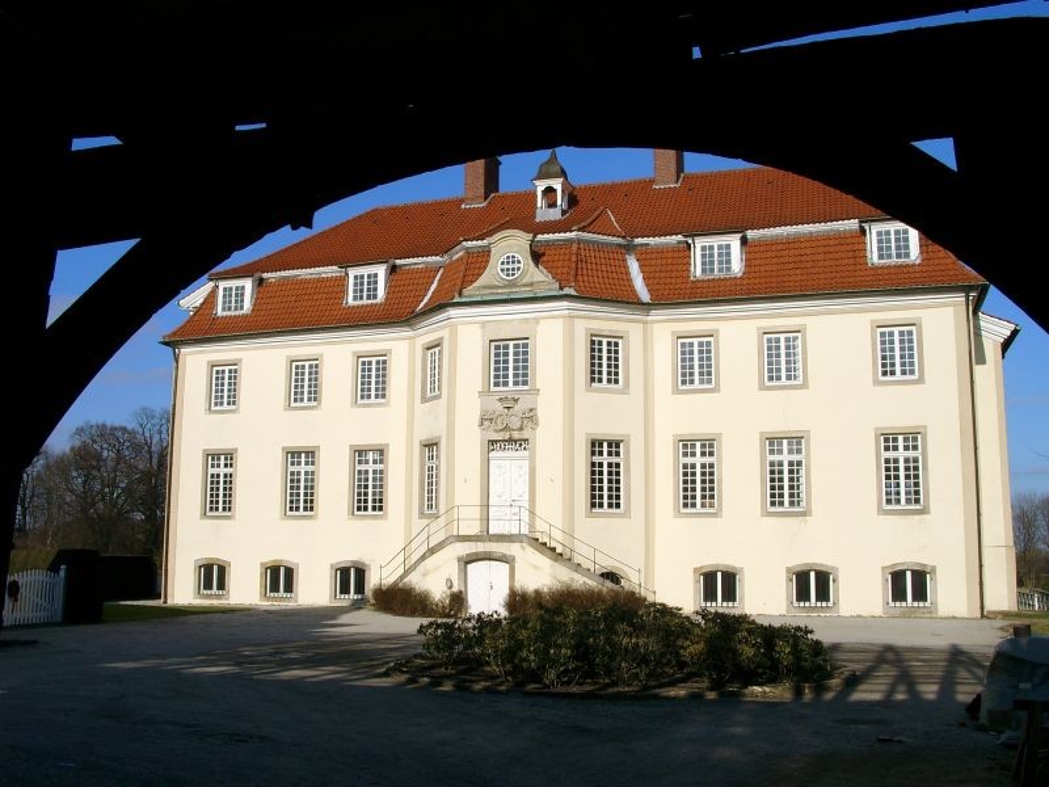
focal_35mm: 34
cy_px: 394
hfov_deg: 54.0
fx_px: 1030
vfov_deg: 41.8
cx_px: 524
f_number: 5.6
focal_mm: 7.13
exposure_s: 1/646
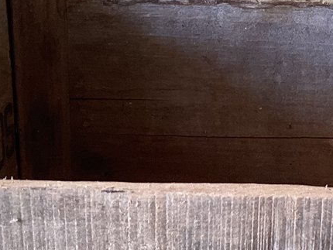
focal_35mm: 109
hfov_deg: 17.9
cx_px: 271
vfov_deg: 13.2
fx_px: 1049
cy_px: 299
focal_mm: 3.3
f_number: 2.4
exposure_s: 1/120
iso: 50
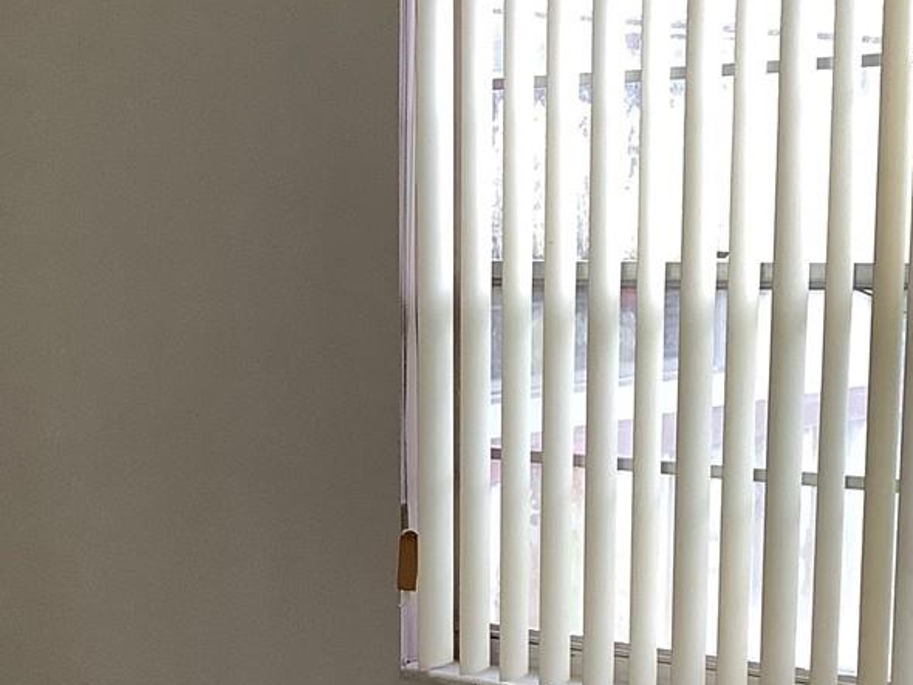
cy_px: 605
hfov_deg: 23.0
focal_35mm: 84
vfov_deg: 17.3
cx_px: 198
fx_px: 2216
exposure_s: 1/120
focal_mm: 3.3
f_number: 2.4
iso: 100
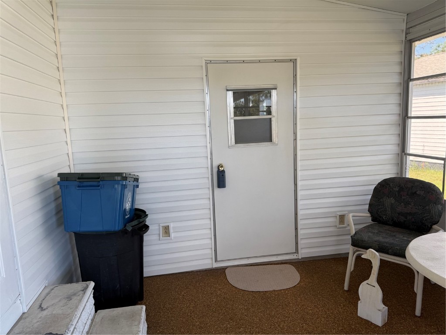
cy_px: 168
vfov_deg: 56.8
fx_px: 309
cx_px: 223
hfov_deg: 71.6
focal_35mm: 24
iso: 100
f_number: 1.78
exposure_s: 1/121
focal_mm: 6.76
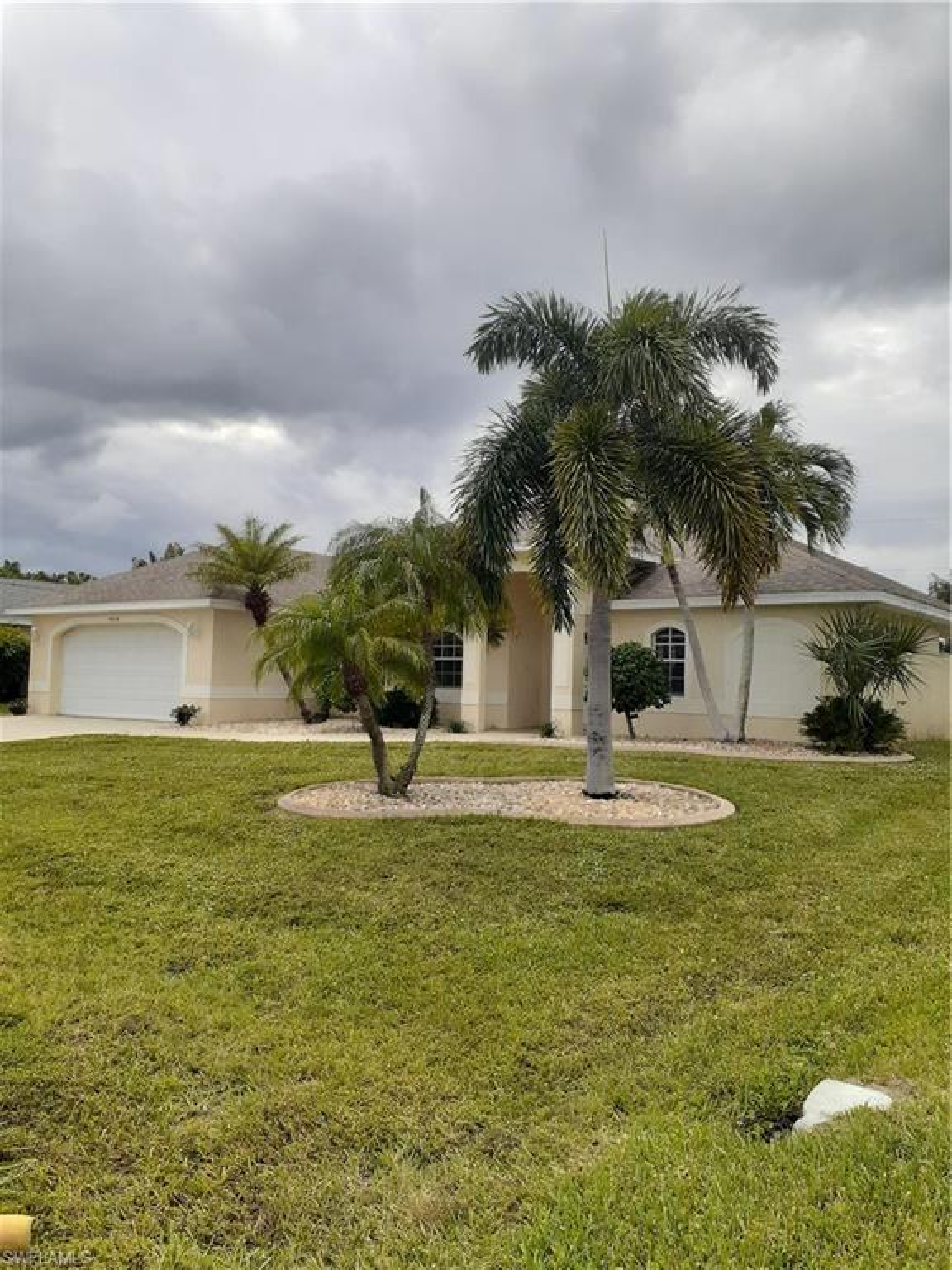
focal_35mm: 27
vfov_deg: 65.3
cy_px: 635
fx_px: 990
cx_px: 476
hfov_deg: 51.4
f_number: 1.9
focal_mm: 3.6
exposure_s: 1/719
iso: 40
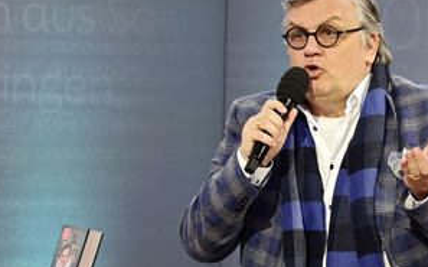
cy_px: 156
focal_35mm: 271
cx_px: 306
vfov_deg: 4.8
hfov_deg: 7.7
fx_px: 3158
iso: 1000
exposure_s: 1/250
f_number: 8
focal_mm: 175
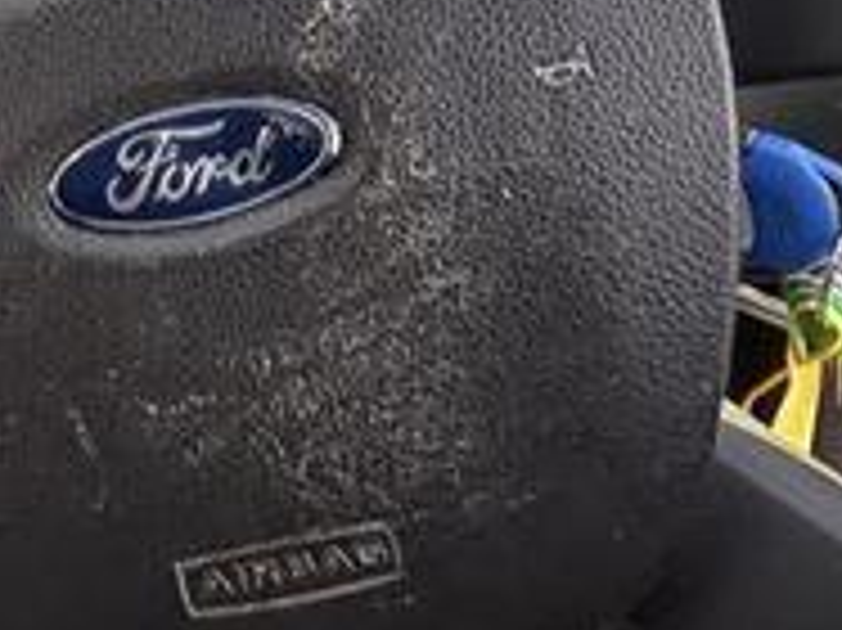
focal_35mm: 67
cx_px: 140
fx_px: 1629
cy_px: -432
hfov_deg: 28.2
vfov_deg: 18.3
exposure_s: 1/99
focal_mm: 2.22
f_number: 2.2
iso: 200
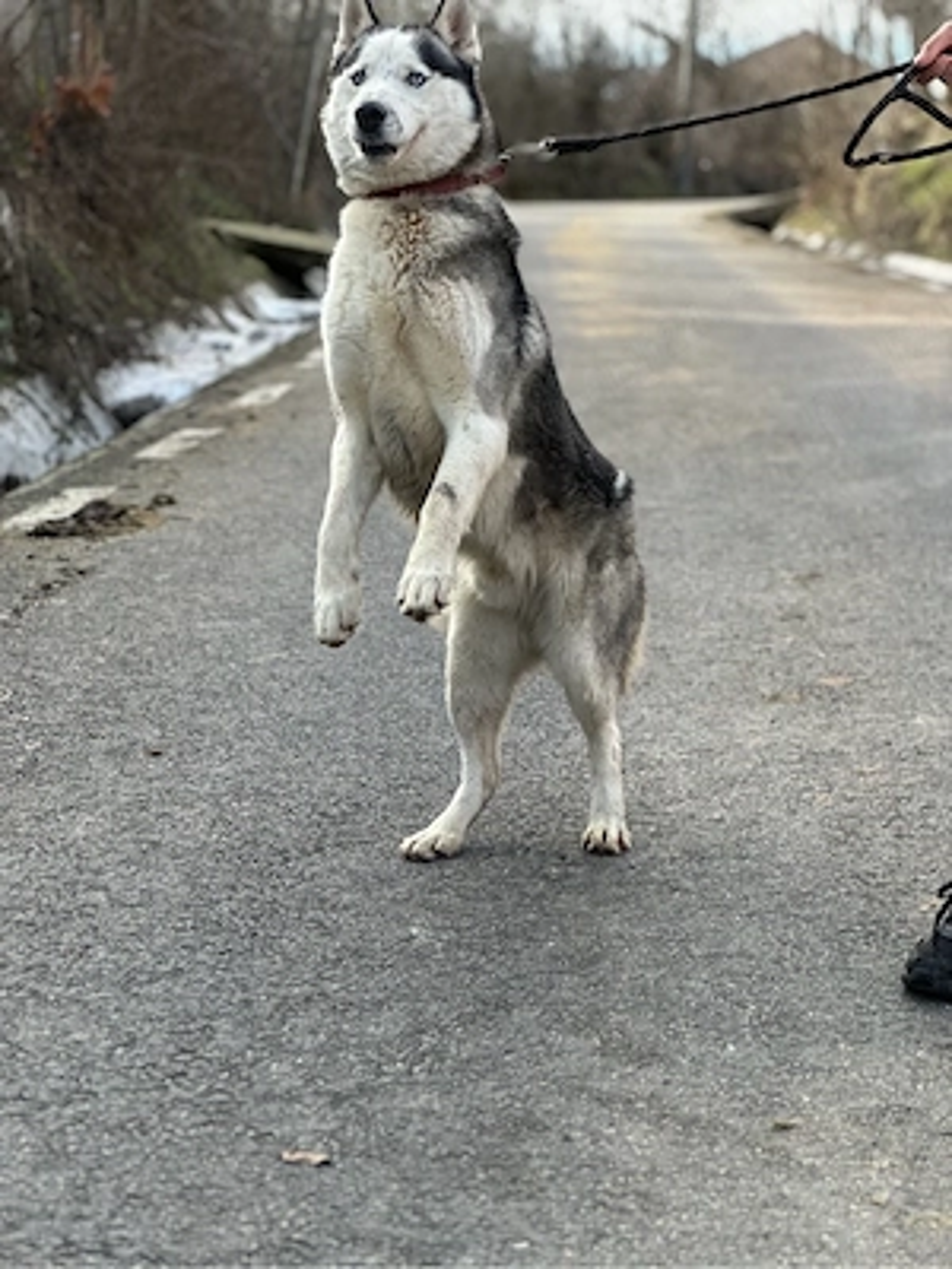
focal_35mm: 77
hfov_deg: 19.1
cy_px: 634
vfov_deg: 25.3
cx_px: 476
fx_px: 2824
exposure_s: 1/121
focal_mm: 9
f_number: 2.8
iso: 32
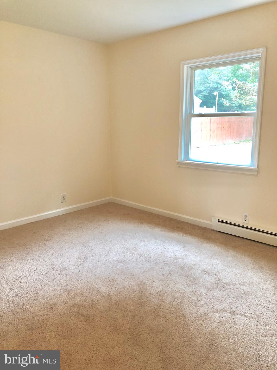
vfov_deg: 63.4
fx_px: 299
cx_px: 138
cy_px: 185
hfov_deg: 49.7
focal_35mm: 28
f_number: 1.8
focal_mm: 4
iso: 40
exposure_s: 1/20
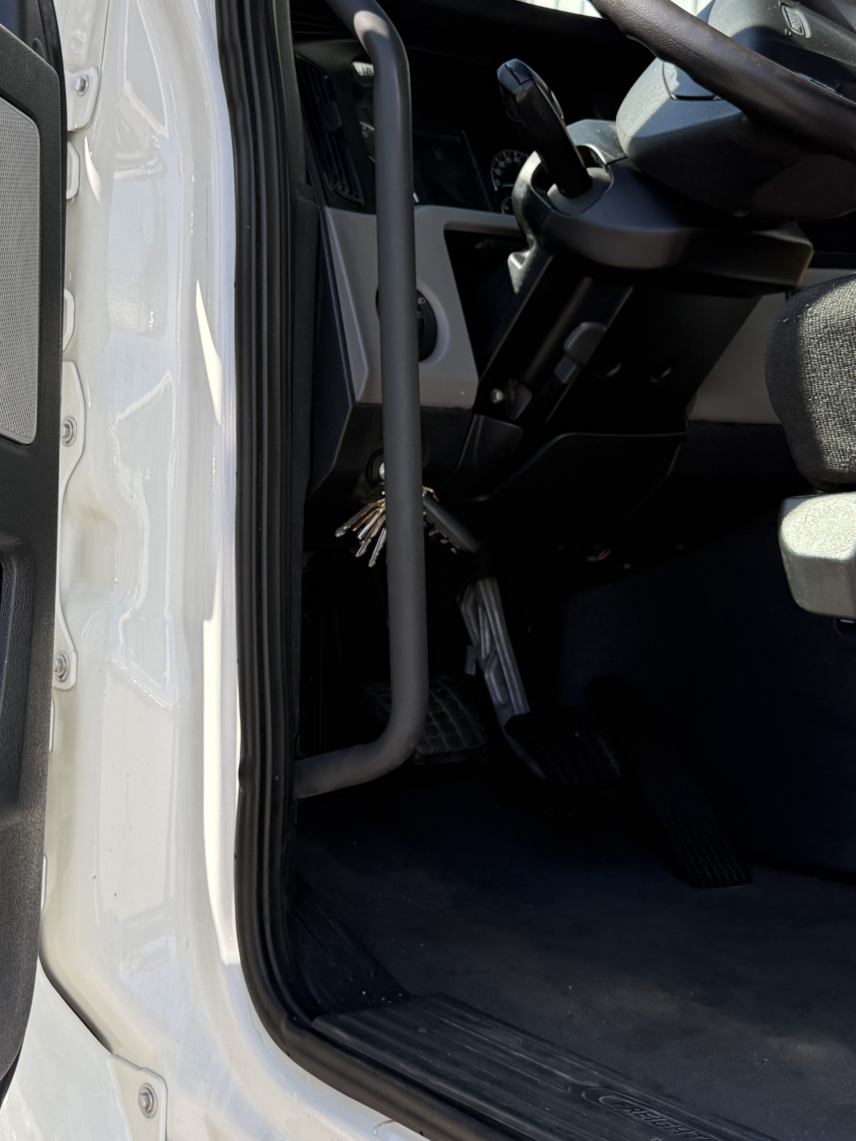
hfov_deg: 29.5
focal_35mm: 49
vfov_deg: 38.7
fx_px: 1616
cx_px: 294
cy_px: 440
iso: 100
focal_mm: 6.76
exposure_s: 1/1091
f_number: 1.78
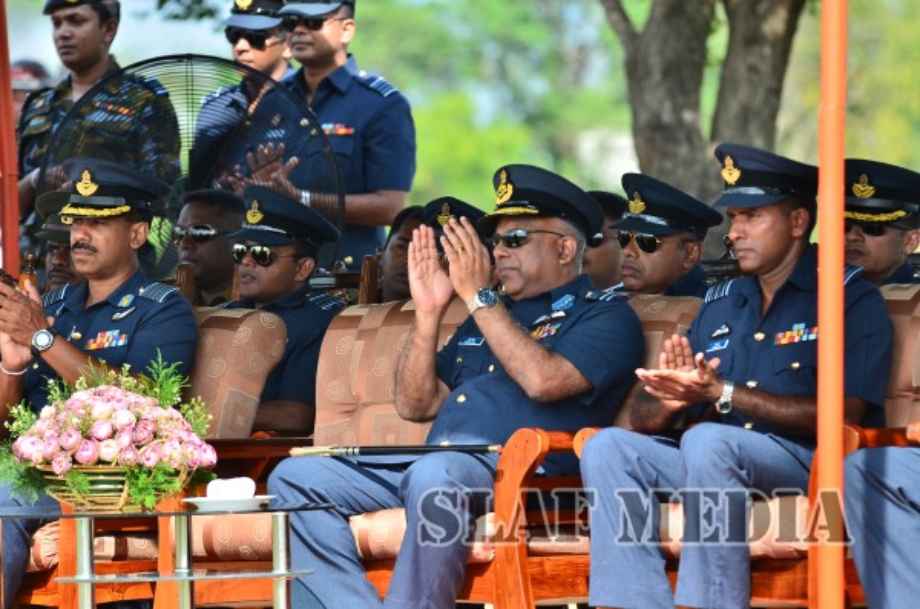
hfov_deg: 4.4
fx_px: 11855
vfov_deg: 2.9
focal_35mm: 465
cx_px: 460
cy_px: 304
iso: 200
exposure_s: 1/320
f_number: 5.6
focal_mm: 310
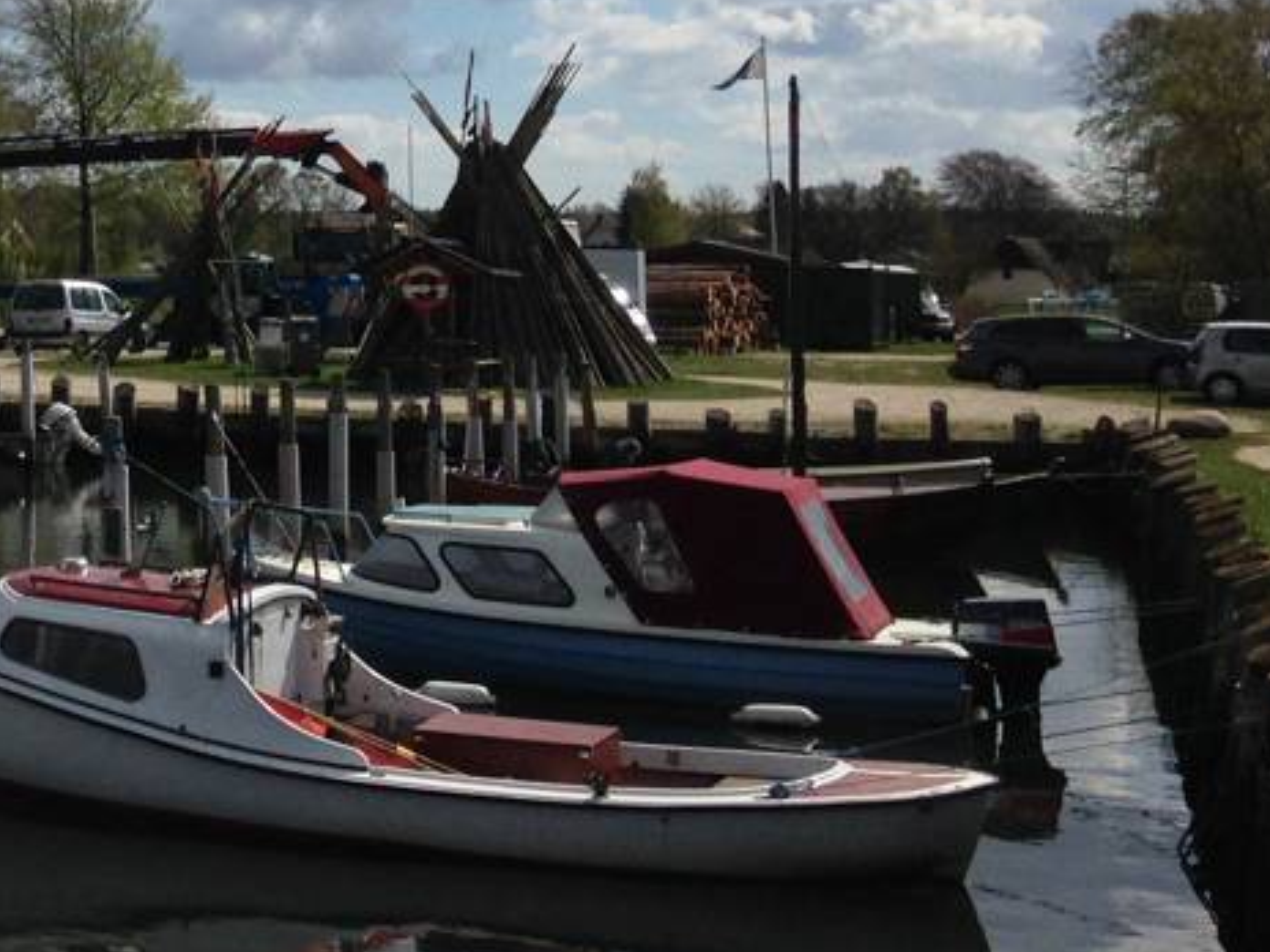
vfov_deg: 15.8
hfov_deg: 20.1
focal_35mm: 91
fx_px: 3339
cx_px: -271
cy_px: -74
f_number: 2.4
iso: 50
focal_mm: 4.12
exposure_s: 1/4525
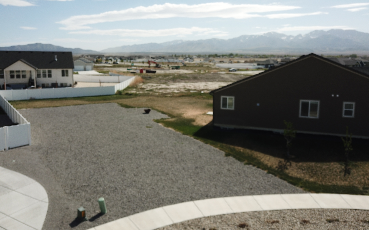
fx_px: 282
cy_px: 96
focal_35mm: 28
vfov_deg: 44.4
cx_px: 183
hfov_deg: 66.5
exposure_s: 1/1842
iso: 100
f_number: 2.2
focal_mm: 4.73
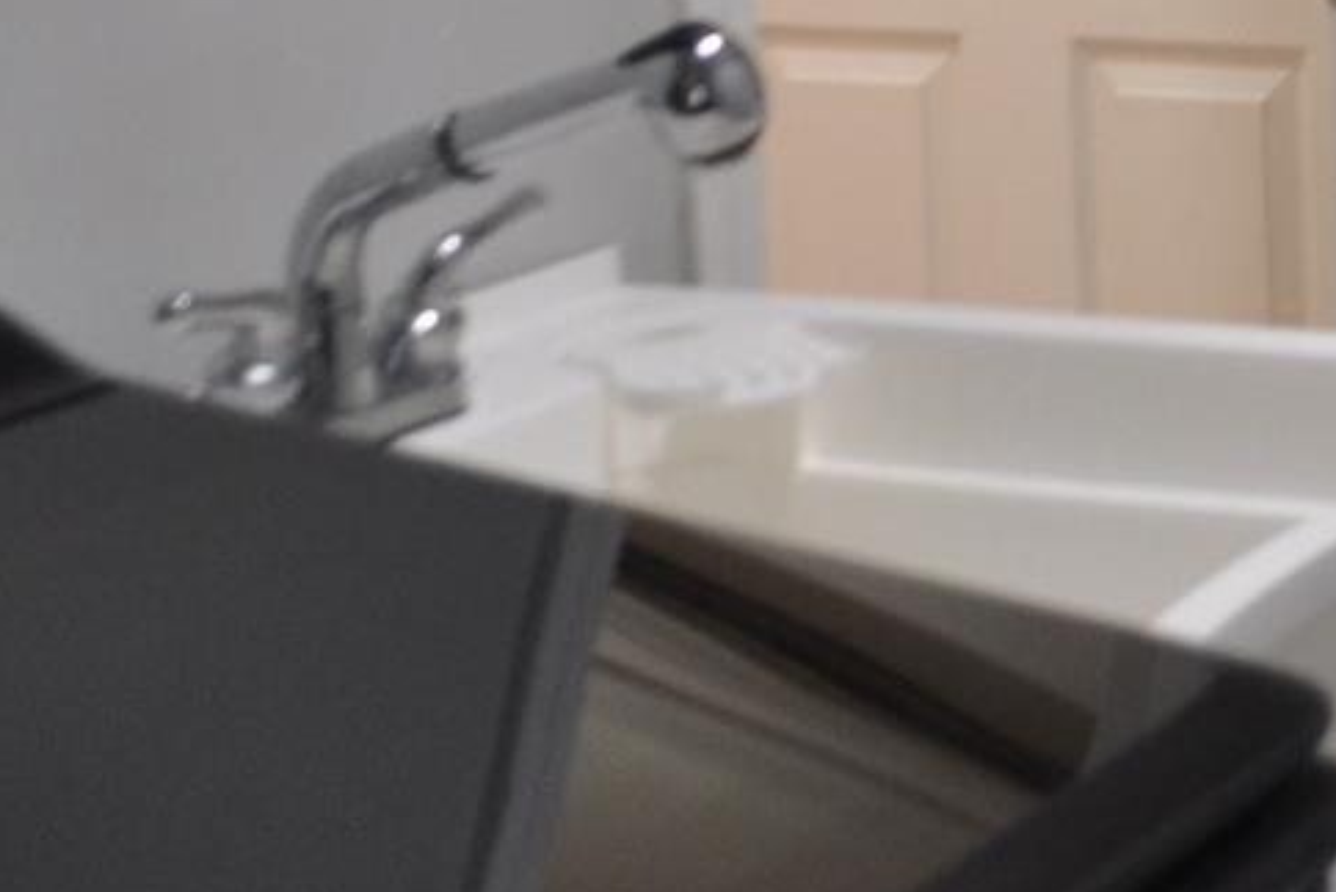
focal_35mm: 114
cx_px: 2067
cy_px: -574
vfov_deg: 11.4
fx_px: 4232
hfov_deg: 16.2
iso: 640
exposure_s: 1/60
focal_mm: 18
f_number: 4
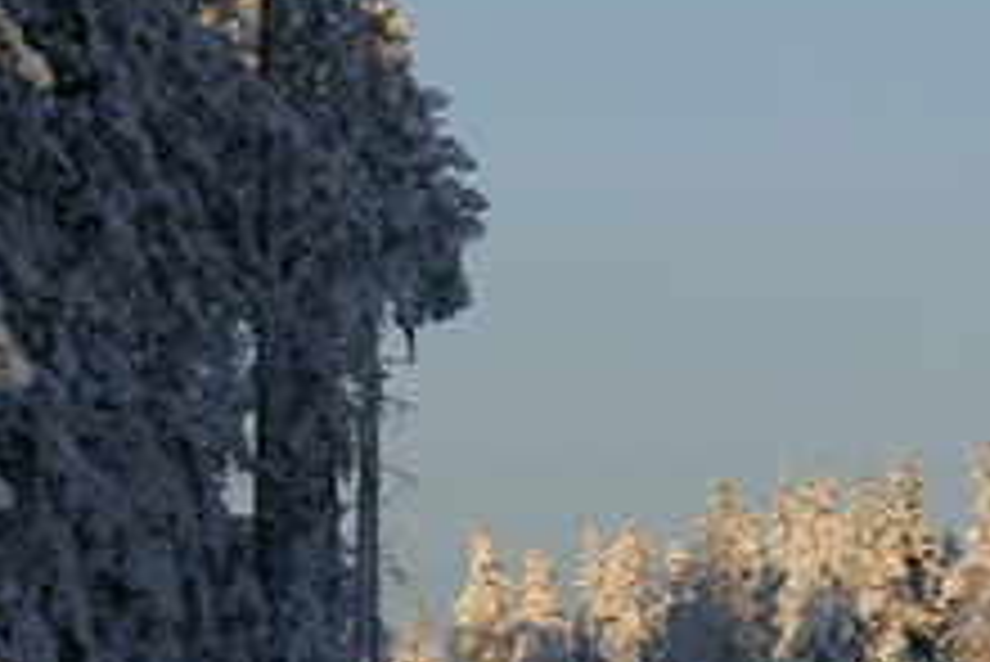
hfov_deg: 5.4
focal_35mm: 382
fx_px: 10512
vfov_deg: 3.6
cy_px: 525
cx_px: 562
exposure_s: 1/160
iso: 100
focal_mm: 70
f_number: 10
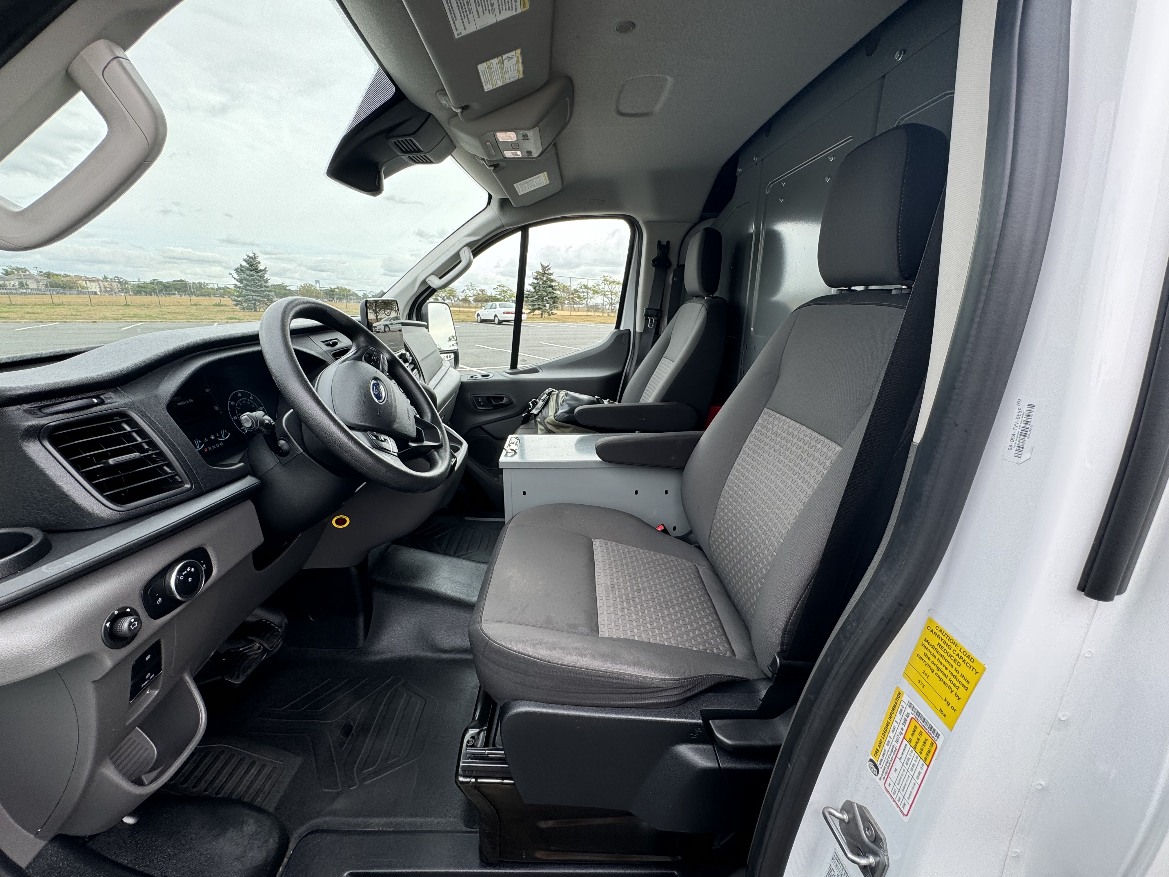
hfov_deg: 102.1
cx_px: 584
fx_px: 473
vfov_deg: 85.7
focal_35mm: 14
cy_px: 438
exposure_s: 1/138
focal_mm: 2.22
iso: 40
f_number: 2.2
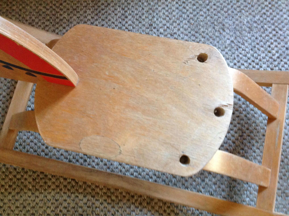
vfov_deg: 40.6
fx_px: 292
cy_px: 108
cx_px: 144
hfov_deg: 52.7
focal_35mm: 35
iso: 400
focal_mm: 4.28
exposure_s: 1/15
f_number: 2.4
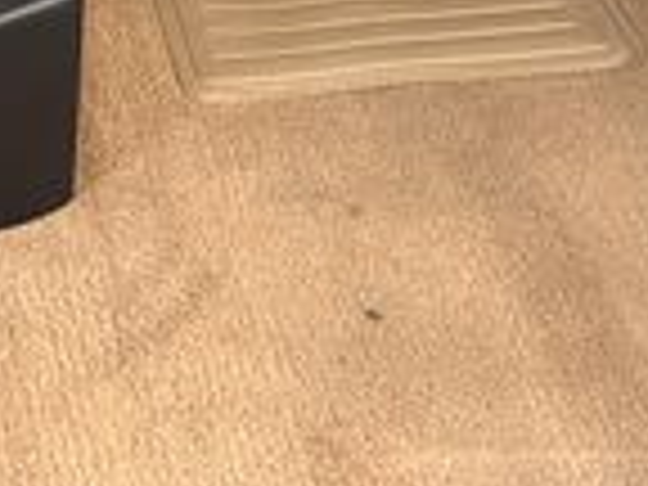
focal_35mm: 108
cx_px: -135
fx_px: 2022
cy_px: -468
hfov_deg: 17.4
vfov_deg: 12.2
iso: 160
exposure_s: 1/60
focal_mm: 5.1
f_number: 1.6
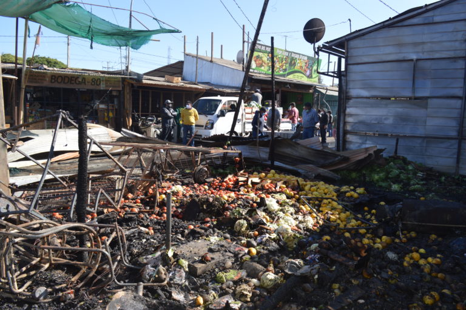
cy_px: 155
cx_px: 233
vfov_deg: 47.9
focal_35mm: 27
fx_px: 349
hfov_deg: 67.4
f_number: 5.6
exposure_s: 1/200
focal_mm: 18
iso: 100
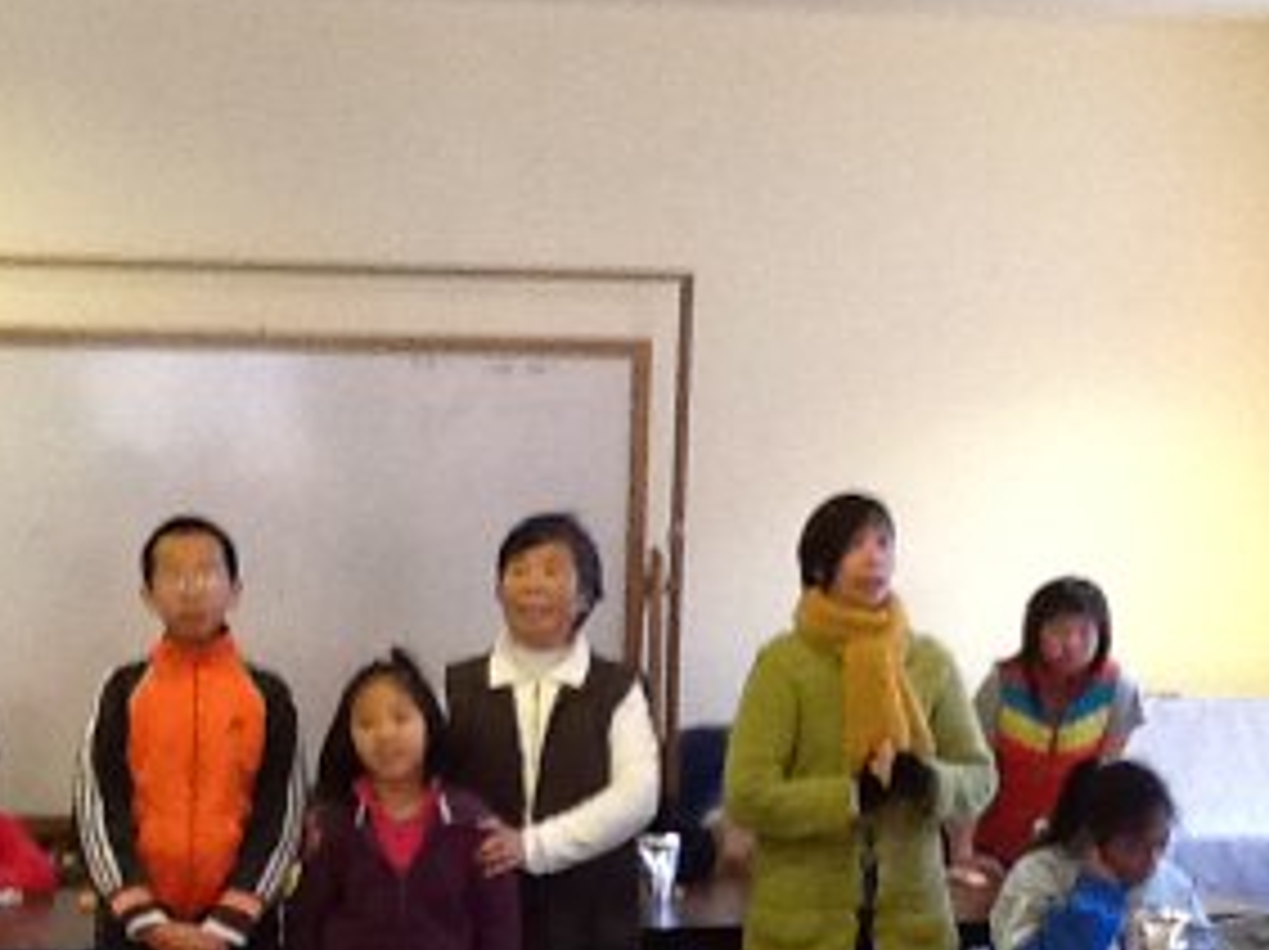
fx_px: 2747
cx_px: 410
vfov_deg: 19.5
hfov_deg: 25.9
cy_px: 716
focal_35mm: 75
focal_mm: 2.03
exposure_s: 1/30
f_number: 2.4
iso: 250
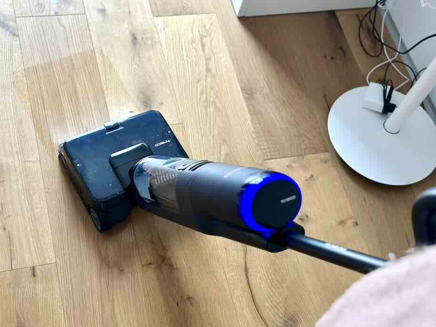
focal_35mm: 52
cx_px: 205
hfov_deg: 36.8
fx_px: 655
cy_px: 173
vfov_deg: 28.0
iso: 160
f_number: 1.78
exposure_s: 1/60
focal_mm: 6.86
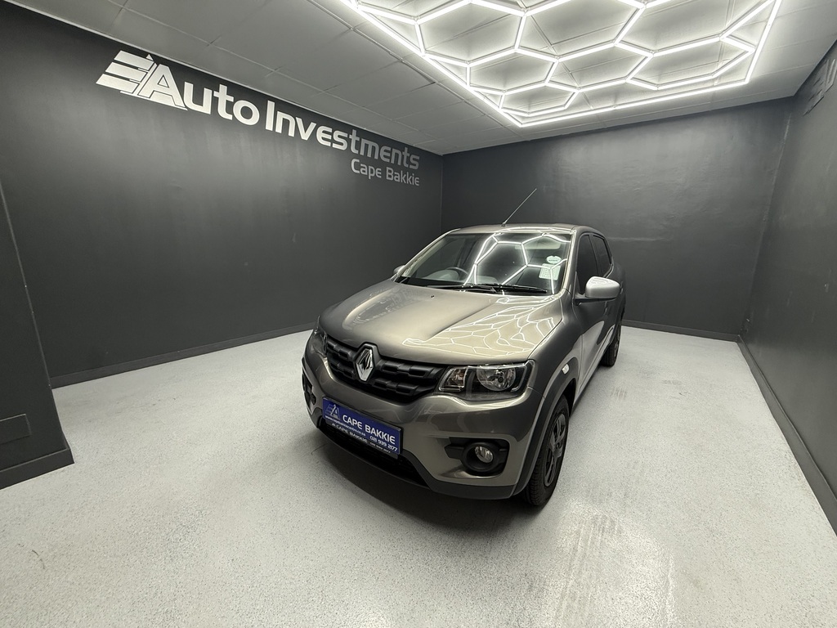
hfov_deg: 102.1
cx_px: 418
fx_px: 339
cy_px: 314
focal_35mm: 14
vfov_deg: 85.7
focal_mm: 2.22
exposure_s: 1/100
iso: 200
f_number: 2.2
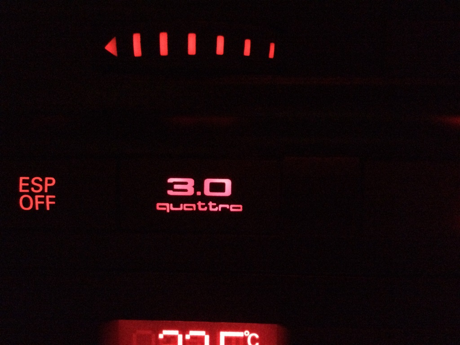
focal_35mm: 30
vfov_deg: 46.8
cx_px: 230
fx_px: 399
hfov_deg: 60.0
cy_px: 172
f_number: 2.2
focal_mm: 4.12
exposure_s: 1/15
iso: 2500
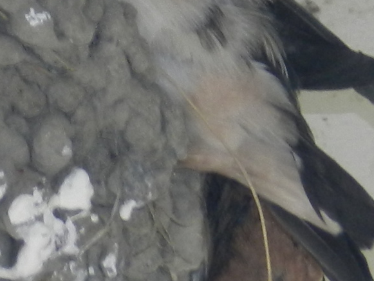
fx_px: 14513
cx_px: 59
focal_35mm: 1343
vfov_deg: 1.1
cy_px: -112
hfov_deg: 1.5
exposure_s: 1/50
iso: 200
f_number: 5.1
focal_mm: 42.4
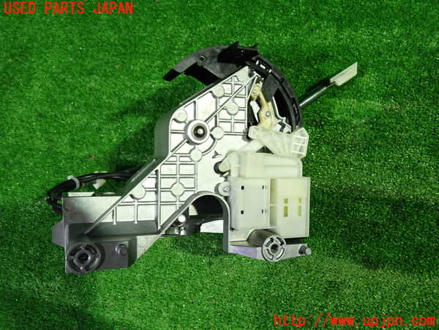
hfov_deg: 60.0
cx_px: 220
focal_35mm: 30
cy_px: 165
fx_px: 380
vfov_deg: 46.8
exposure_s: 1/30
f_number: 2.3
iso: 400
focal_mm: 5.4
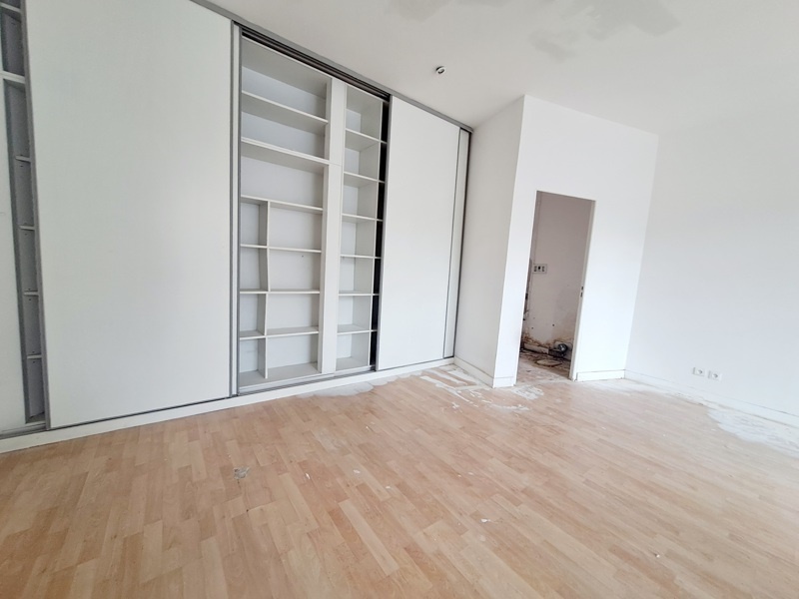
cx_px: 400
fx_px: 300
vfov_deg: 89.9
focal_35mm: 13
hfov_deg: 106.2
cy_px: 300
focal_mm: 1.42
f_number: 2.2
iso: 100
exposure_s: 1/50
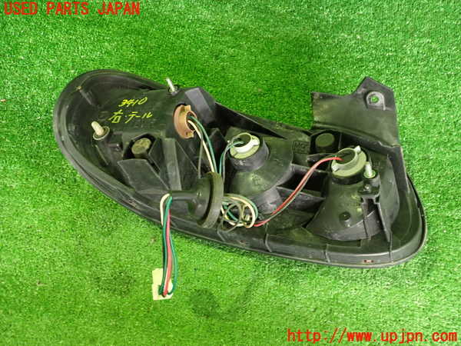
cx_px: 230
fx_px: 400
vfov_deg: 46.8
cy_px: 173
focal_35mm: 30
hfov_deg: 60.0
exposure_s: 1/25
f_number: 2.3
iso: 800
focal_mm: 5.4
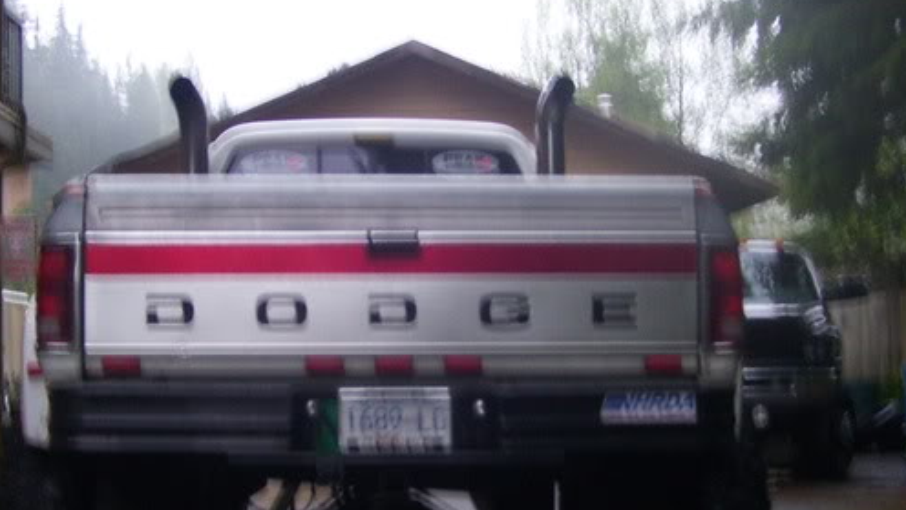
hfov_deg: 32.3
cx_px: 404
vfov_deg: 18.5
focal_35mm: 65
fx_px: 1562
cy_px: 303
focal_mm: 6
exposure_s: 1/8
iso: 160
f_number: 2.7
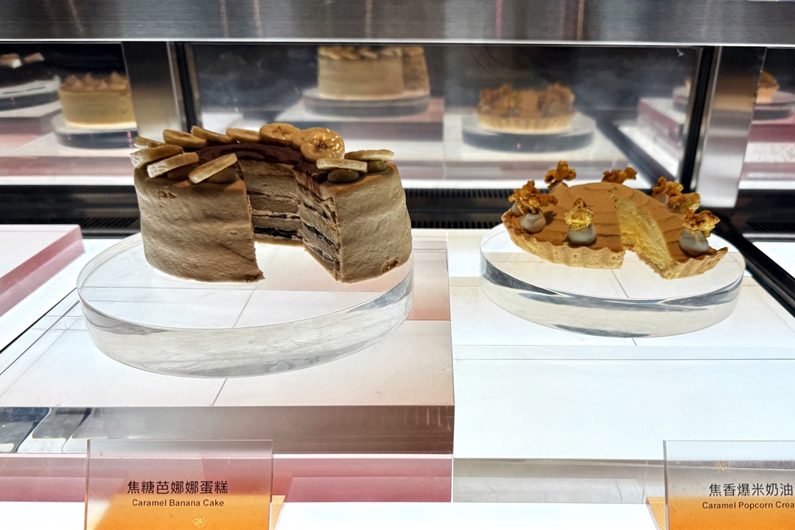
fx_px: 662
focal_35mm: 30
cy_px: 340
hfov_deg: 61.8
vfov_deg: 43.2
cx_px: 443
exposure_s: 1/522
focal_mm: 6.76
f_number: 1.78
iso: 80
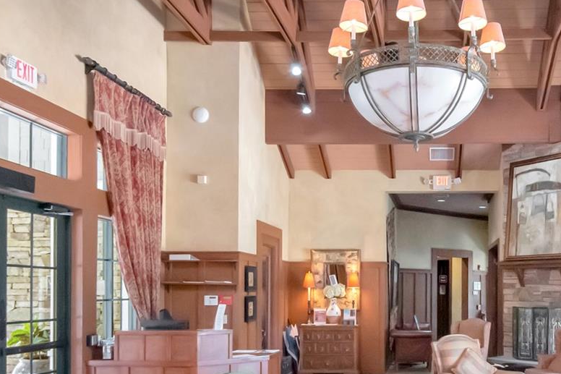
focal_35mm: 34
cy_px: 264
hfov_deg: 53.6
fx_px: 530
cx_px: 410
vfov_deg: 38.2
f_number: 7.1
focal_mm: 11
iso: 5000
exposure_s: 1/100
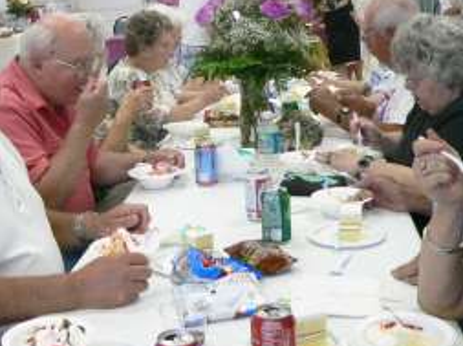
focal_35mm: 57
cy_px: 121
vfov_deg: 25.5
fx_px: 761
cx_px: 159
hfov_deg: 33.6
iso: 200
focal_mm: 6
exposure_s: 1/50
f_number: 2.8
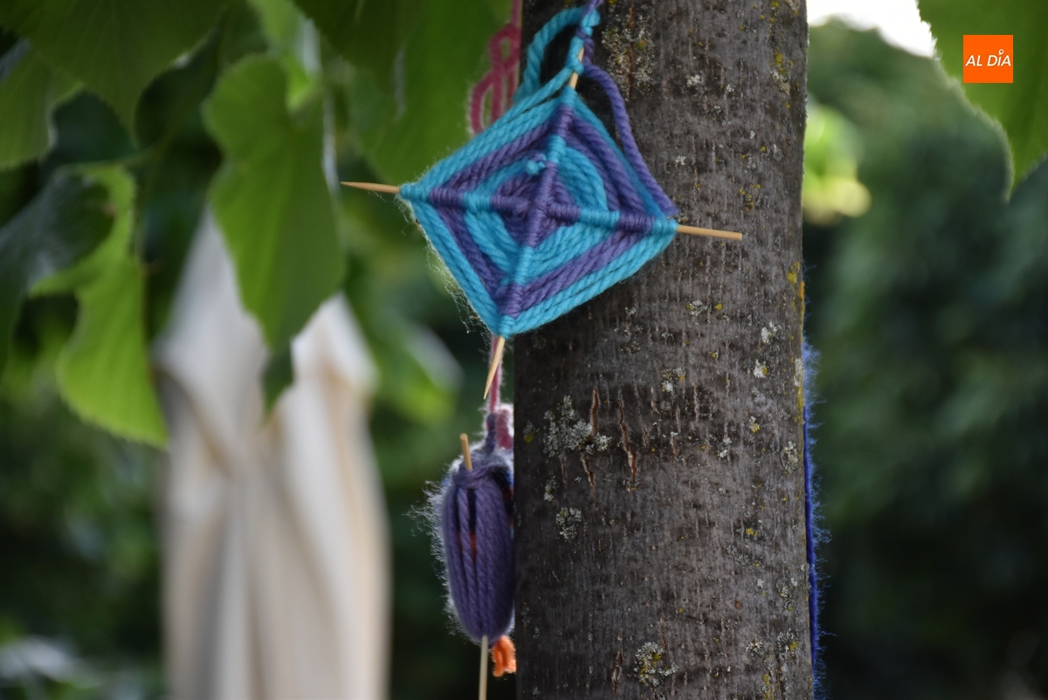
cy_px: 350
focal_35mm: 142
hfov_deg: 14.4
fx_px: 4151
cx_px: 524
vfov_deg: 9.6
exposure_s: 1/400
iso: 560
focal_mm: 95
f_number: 5.3
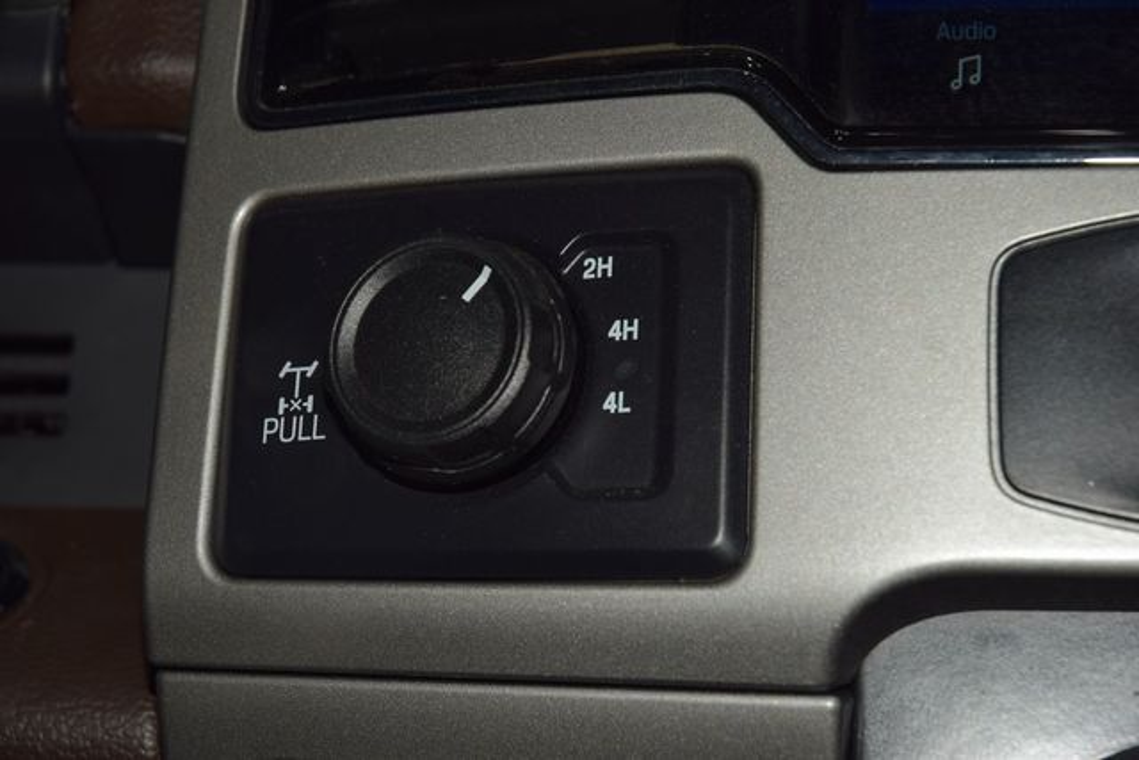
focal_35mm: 105
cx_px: 570
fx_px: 3323
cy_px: 380
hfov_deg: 19.5
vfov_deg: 13.0
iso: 100
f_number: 8
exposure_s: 1/125
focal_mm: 70
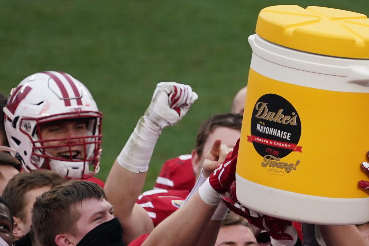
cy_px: 170
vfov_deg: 0.8
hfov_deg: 1.2
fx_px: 18264
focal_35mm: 1782
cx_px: 318
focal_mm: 600
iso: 1600
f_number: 6.3
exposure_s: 1/1000
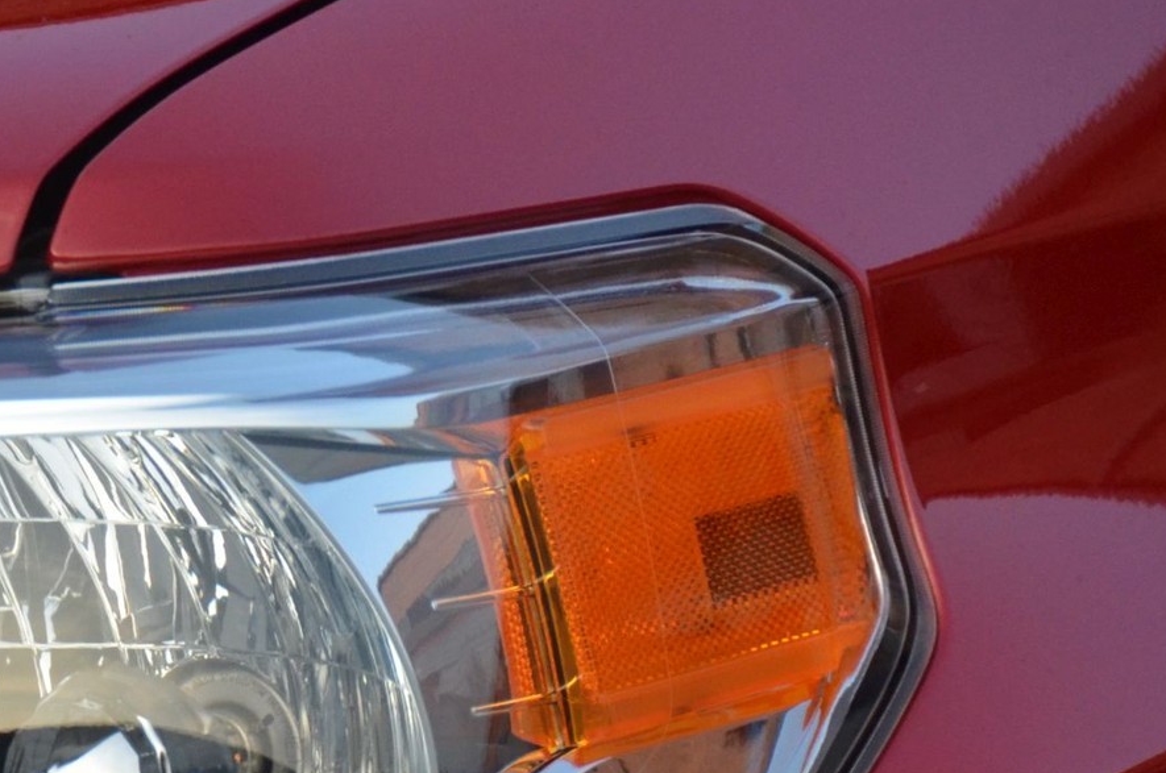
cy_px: 751
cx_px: -213
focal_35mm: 847
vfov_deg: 1.6
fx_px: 27388
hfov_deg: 2.4
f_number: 5.6
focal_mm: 200
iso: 800
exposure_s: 1/500
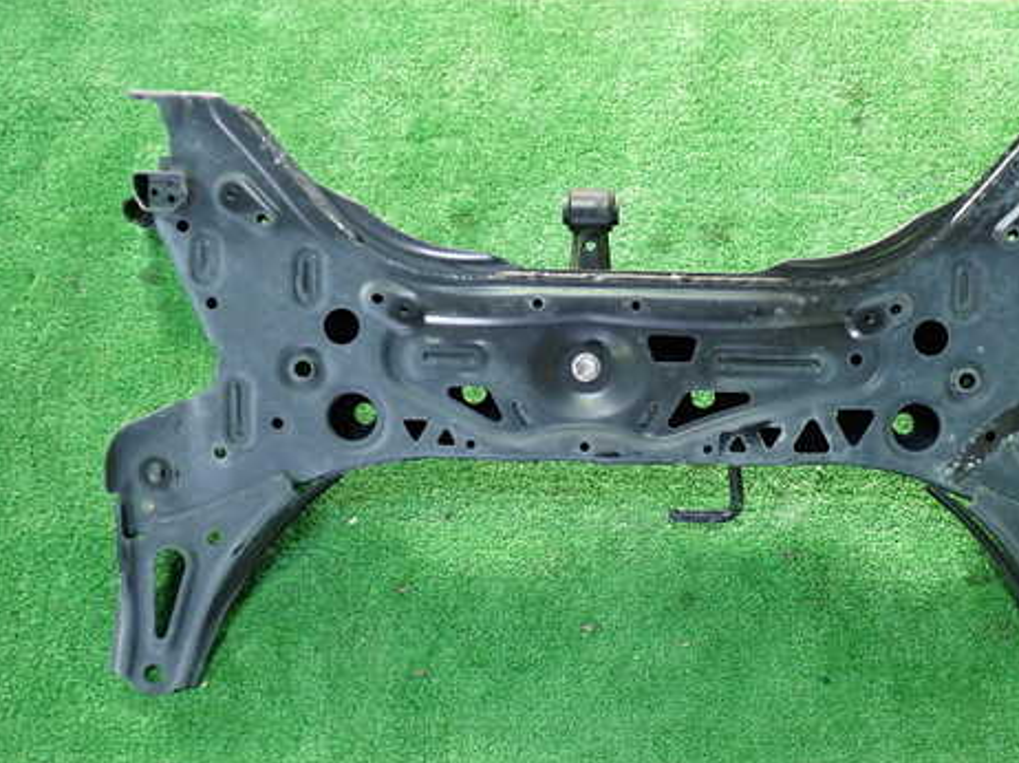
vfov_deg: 36.7
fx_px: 1147
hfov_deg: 47.4
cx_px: 642
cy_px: 437
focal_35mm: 39
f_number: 2.3
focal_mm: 5.4
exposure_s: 1/30
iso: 320
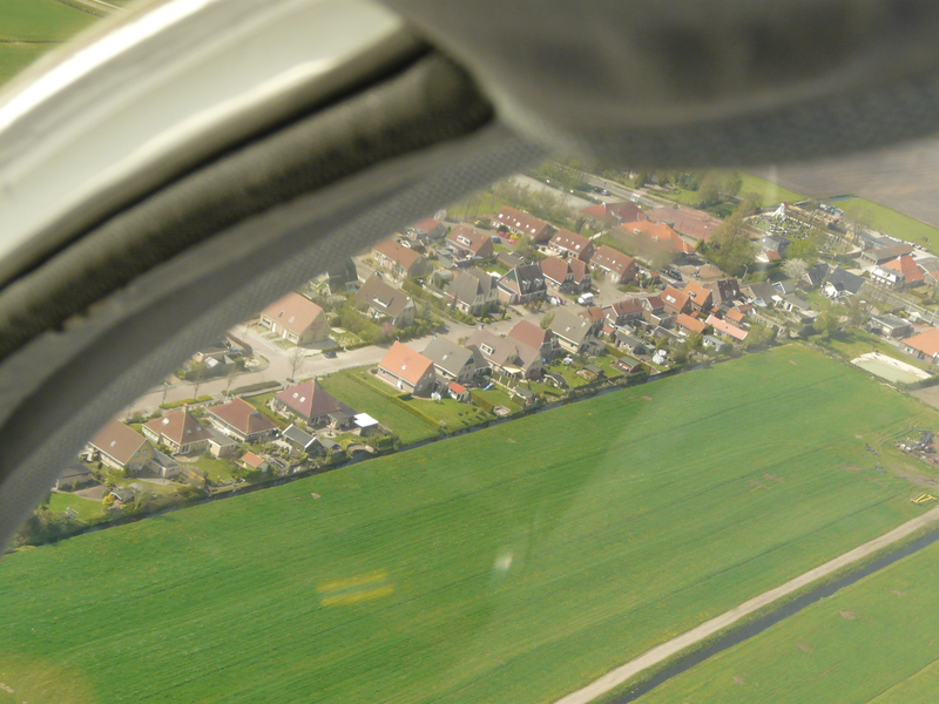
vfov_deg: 21.3
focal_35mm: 69
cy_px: 352
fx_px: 1872
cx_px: 470
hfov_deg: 28.2
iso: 100
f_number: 4.5
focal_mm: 11.4
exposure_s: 1/200
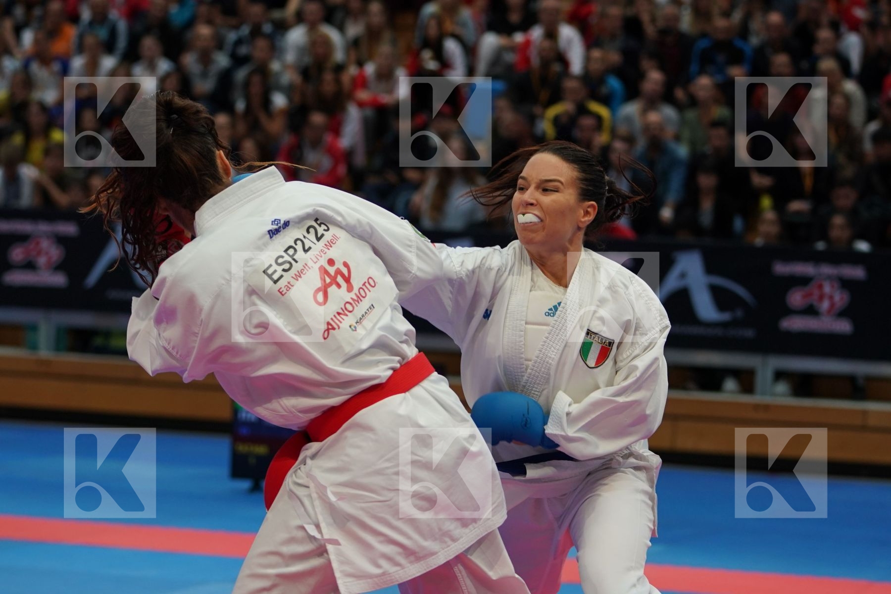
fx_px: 2846
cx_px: 446
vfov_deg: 11.9
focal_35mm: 115
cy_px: 297
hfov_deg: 17.8
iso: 1000
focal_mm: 77
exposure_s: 1/1000
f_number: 2.8
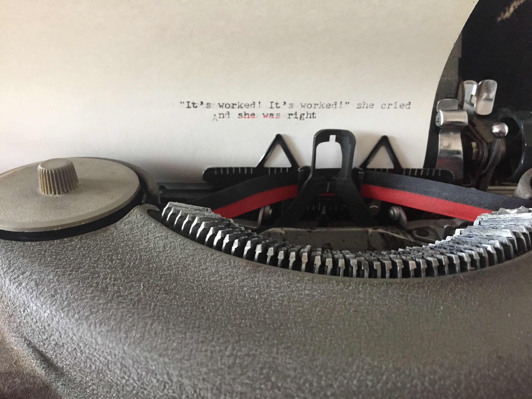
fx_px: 446
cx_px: 266
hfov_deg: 61.7
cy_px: 200
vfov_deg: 48.2
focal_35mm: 29
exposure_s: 1/20
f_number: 2.2
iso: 250
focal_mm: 4.15
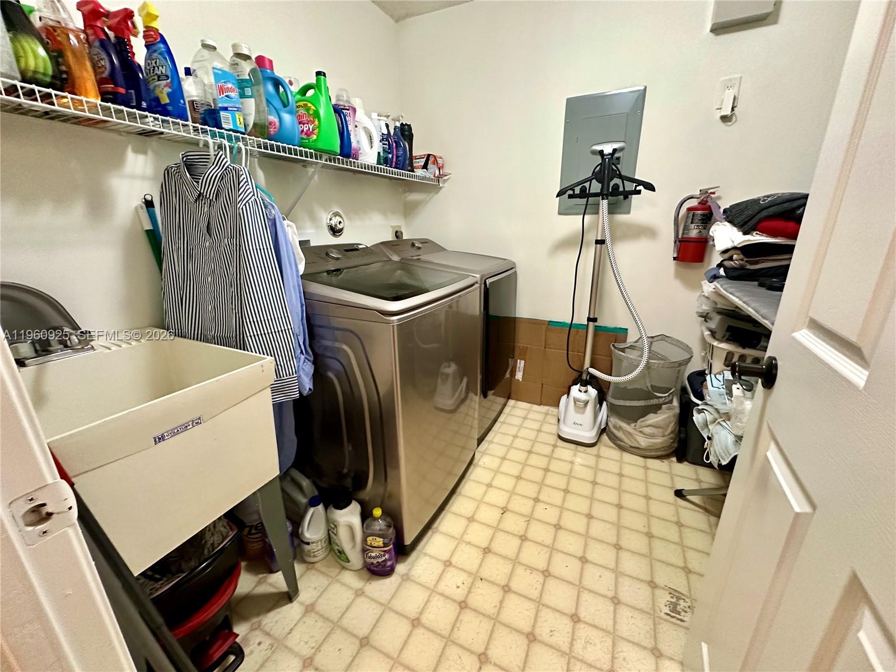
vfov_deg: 85.7
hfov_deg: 102.1
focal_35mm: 14
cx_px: 448
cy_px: 336
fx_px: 362
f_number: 2.2
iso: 640
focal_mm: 2.22
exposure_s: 1/60
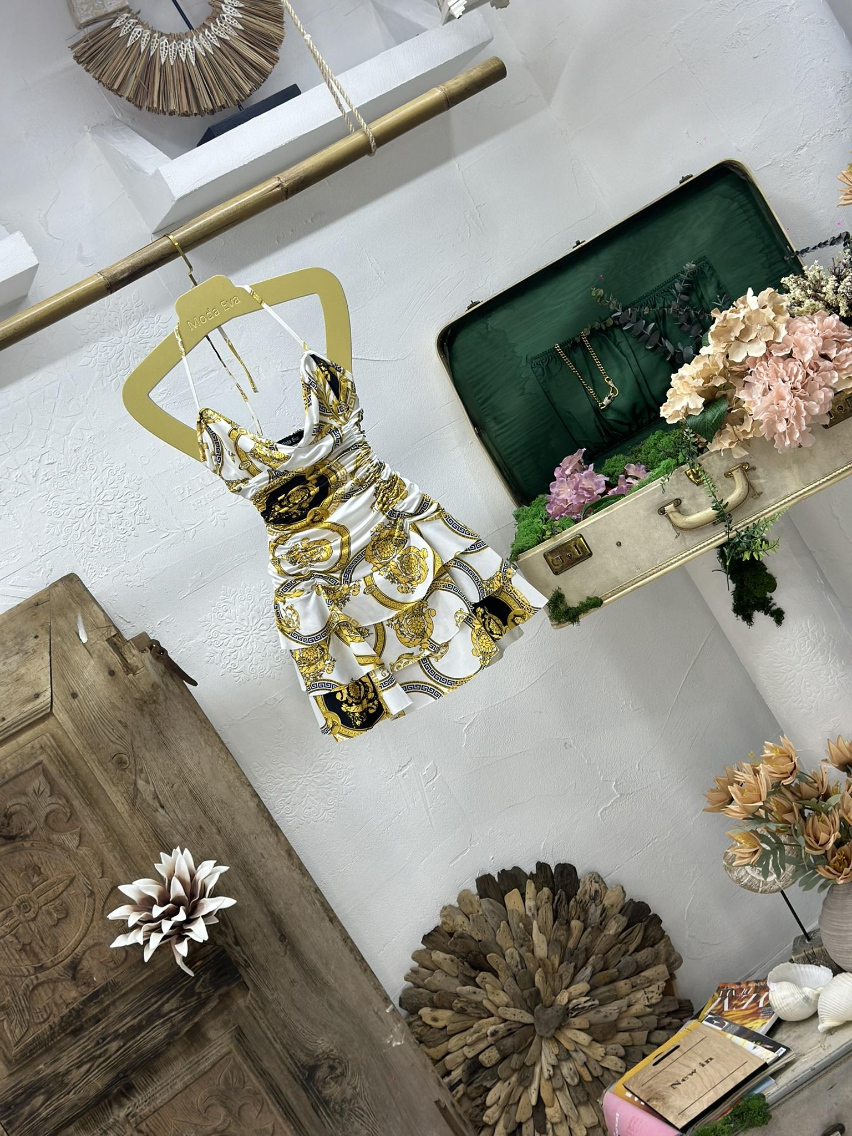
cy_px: 568
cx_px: 426
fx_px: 1575
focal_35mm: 48
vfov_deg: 39.7
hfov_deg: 30.3
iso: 80
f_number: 1.78
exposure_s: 1/100
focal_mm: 6.86
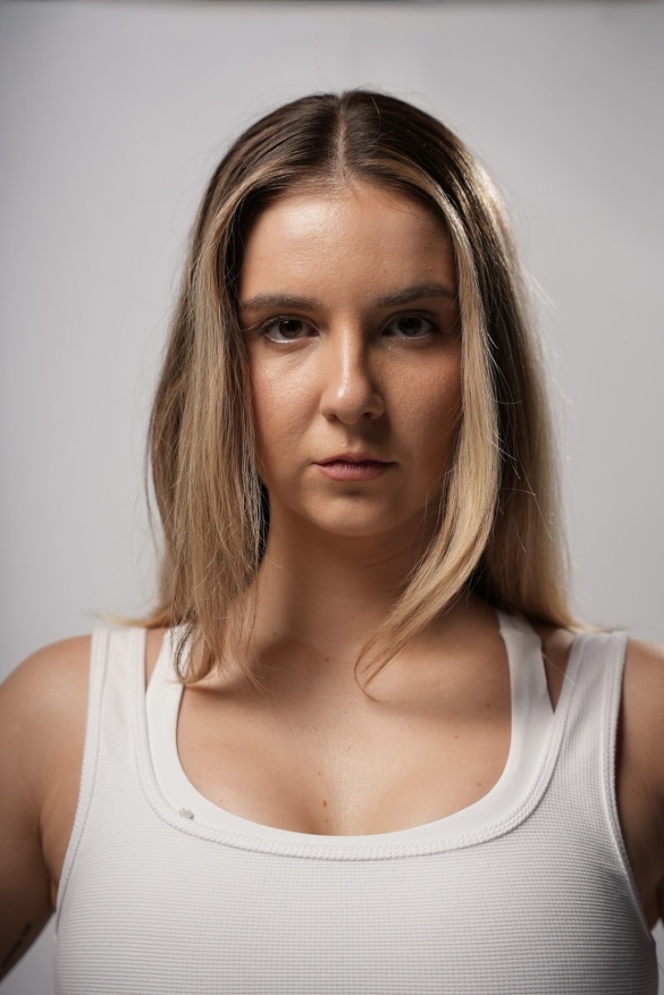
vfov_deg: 28.8
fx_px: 1934
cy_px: 498
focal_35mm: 70
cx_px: 332
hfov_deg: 19.5
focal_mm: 70
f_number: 4
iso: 100
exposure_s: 1/250
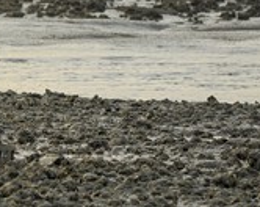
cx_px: 85
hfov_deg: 4.3
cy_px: -9
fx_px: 3433
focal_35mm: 447
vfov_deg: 3.4
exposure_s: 1/160
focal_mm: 125
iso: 100
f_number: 4.5
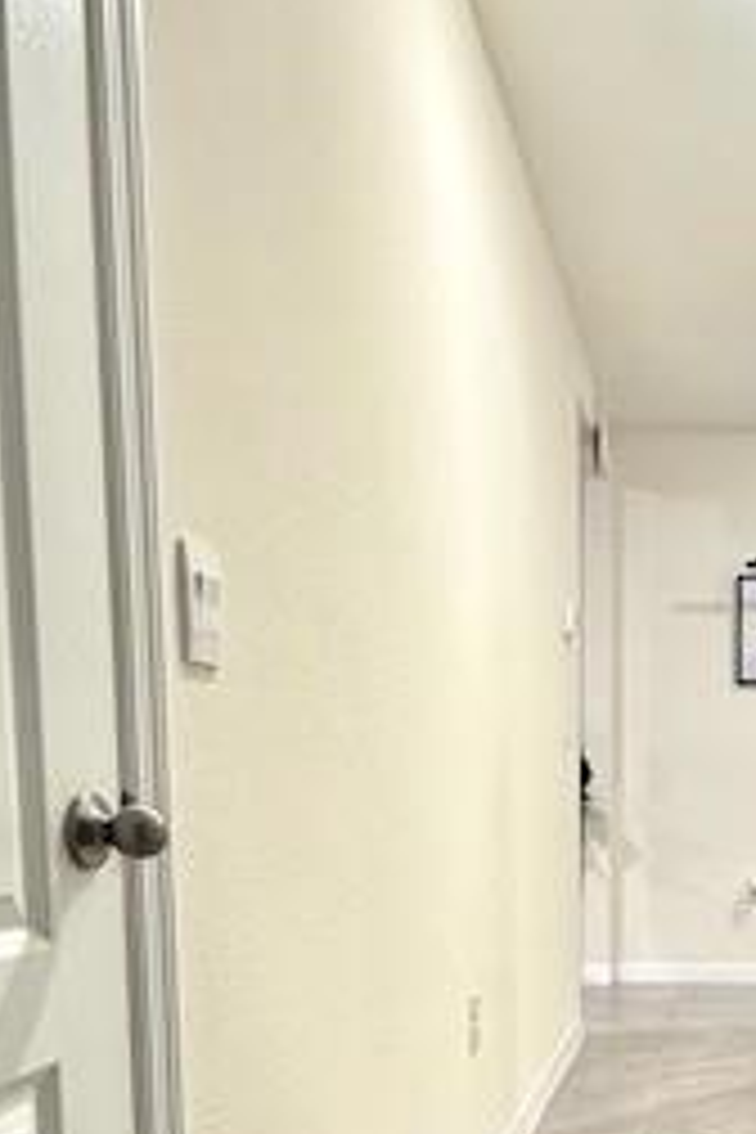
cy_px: 914
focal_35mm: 37
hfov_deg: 33.8
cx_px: 698
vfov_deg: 48.8
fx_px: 1165
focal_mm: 2.22
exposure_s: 1/60
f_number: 2.2
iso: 500
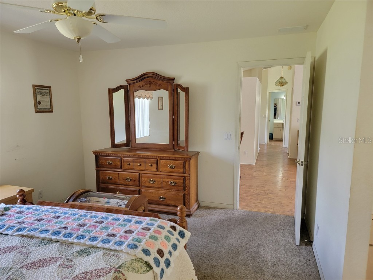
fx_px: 259
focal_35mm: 24
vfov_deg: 56.8
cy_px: 140
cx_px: 186
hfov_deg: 71.6
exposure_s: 1/120
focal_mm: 6.7
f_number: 1.8
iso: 250
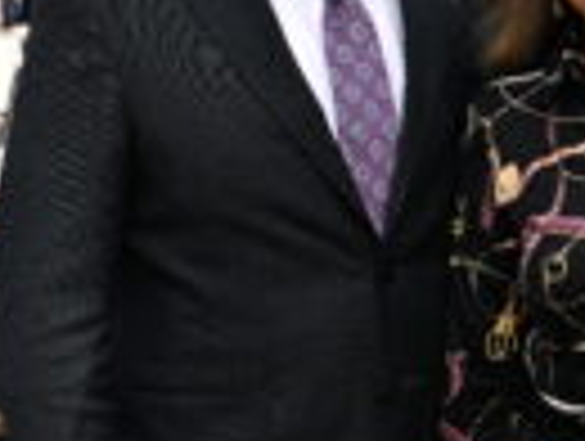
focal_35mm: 140
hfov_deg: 13.7
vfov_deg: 10.6
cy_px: 97
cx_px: 670
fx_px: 2370
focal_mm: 38
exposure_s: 1/250
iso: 250
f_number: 8
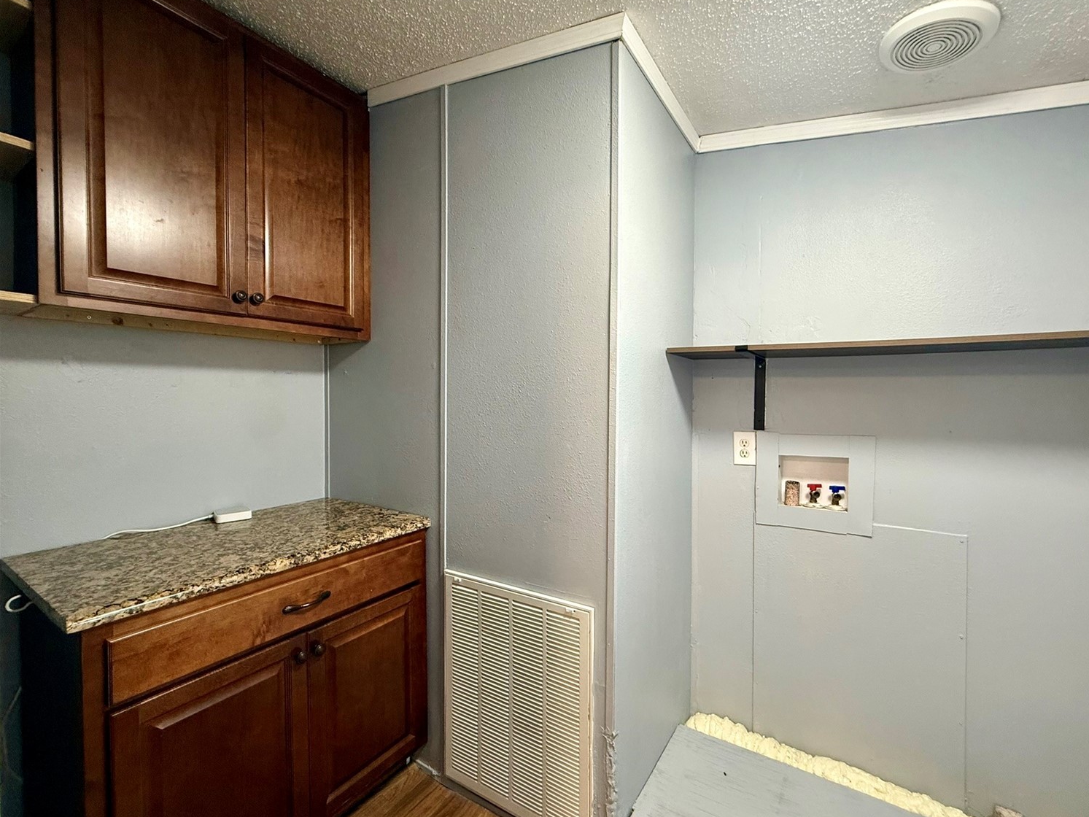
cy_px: 404
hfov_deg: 98.0
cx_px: 583
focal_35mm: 15
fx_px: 472
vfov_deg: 81.8
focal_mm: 2.22
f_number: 2.2
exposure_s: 1/60
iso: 200
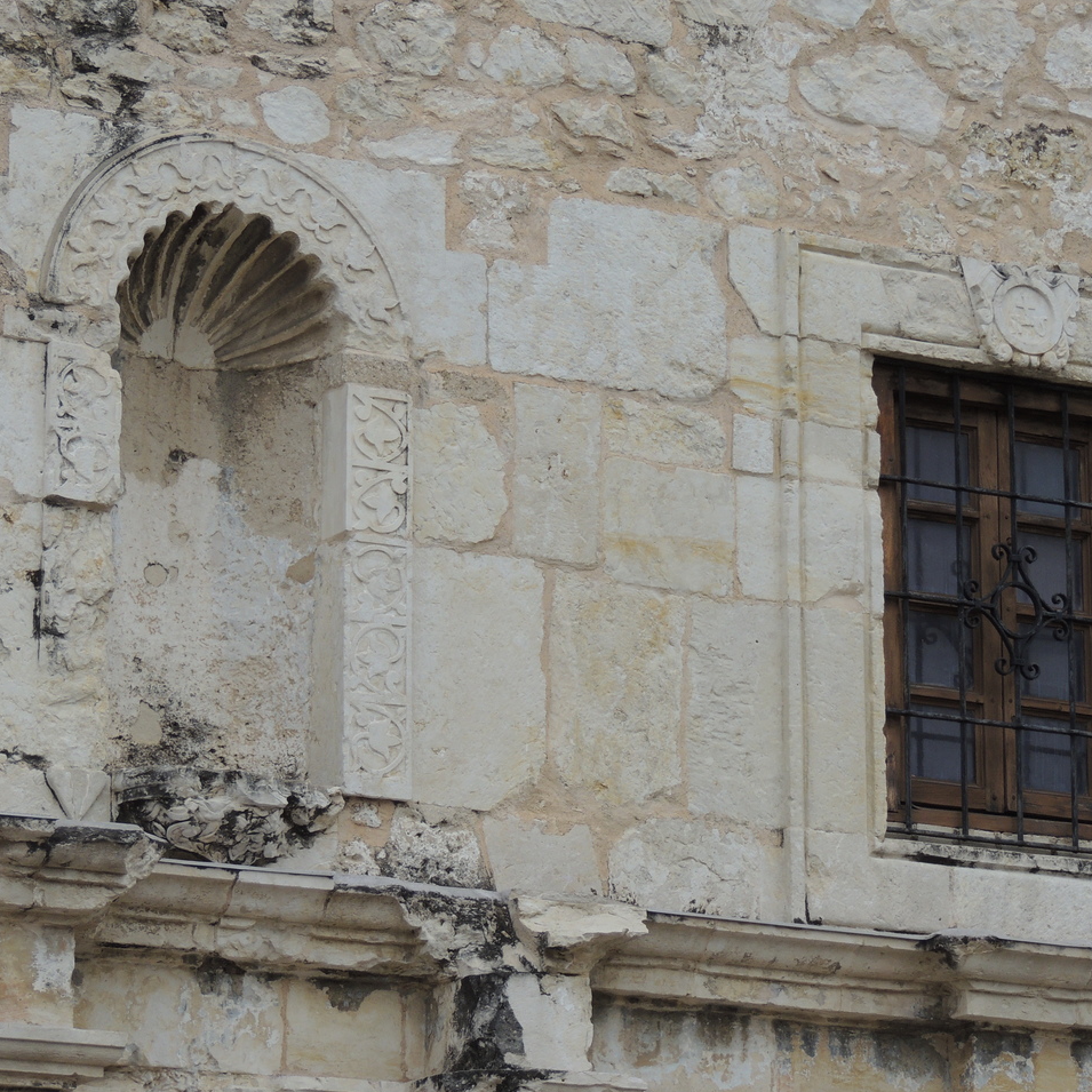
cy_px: 547
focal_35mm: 160
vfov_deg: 10.9
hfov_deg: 10.9
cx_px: 599
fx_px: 5710
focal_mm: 24
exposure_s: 1/125
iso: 140
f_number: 4.3
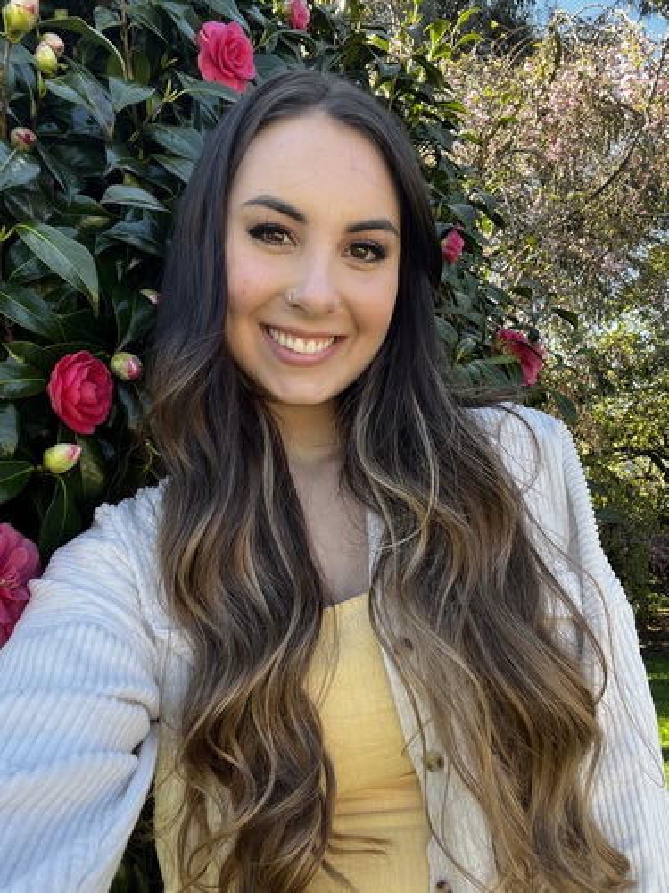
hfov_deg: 58.9
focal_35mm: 23
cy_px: 446
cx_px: 334
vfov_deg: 73.9
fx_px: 593
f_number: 2.2
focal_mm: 2.71
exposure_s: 1/121
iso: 32
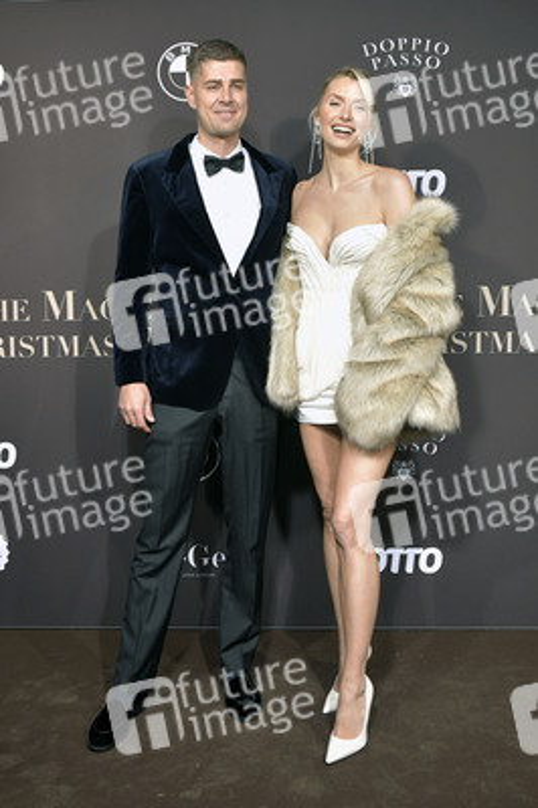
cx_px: 269
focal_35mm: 32
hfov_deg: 41.0
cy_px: 404
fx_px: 719
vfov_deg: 58.8
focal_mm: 32
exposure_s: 1/200
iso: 1600
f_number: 6.3
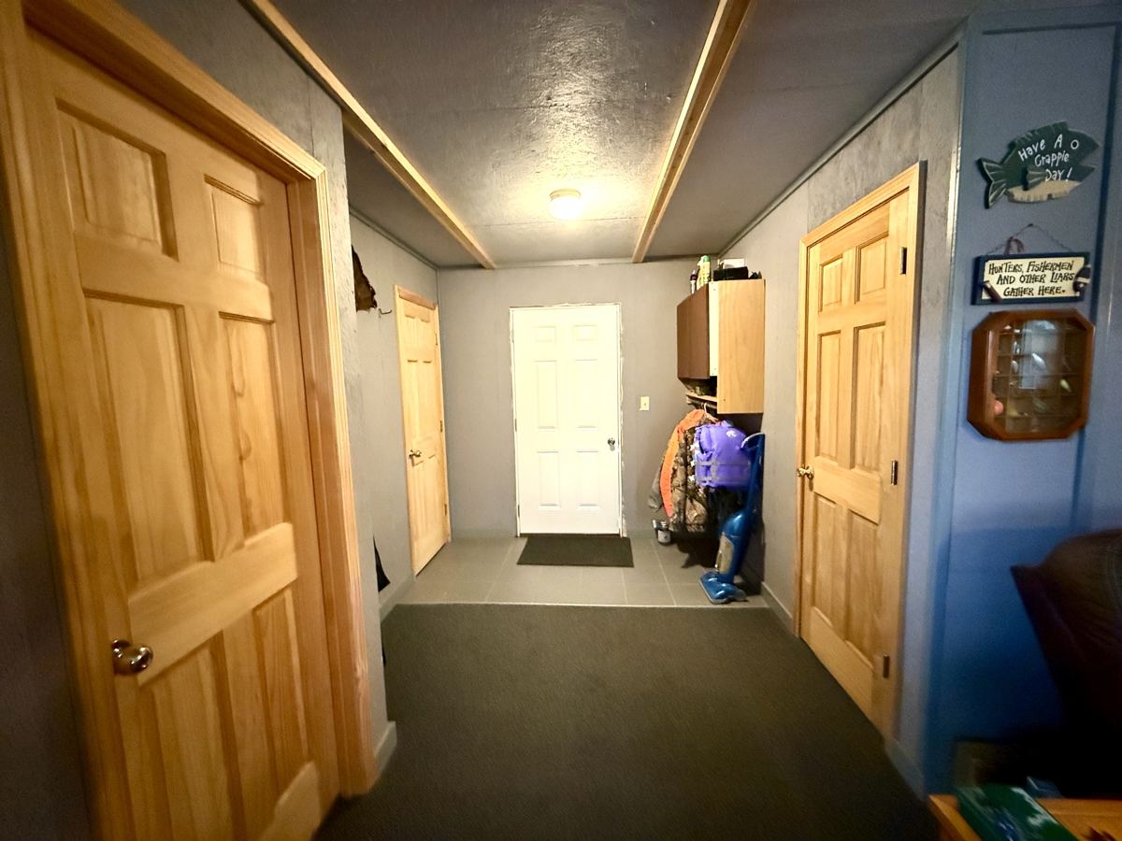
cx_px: 561
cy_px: 420
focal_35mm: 14
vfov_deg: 85.7
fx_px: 454
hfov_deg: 102.1
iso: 1600
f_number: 2.2
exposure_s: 1/40
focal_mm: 2.22
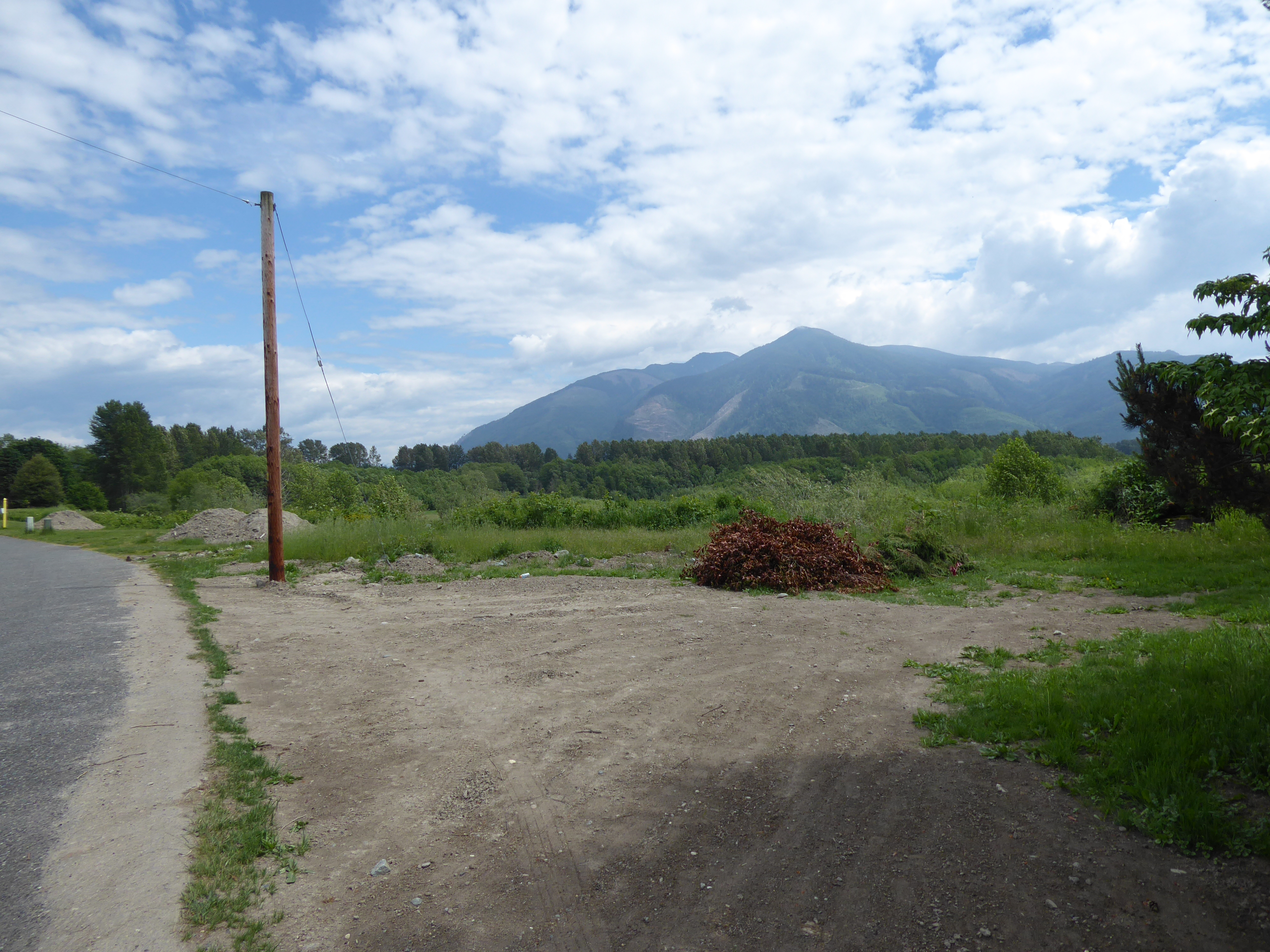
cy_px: 476
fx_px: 881
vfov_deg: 56.8
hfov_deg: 71.6
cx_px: 635
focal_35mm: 24
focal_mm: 4.3
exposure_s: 1/1300
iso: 80
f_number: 3.3
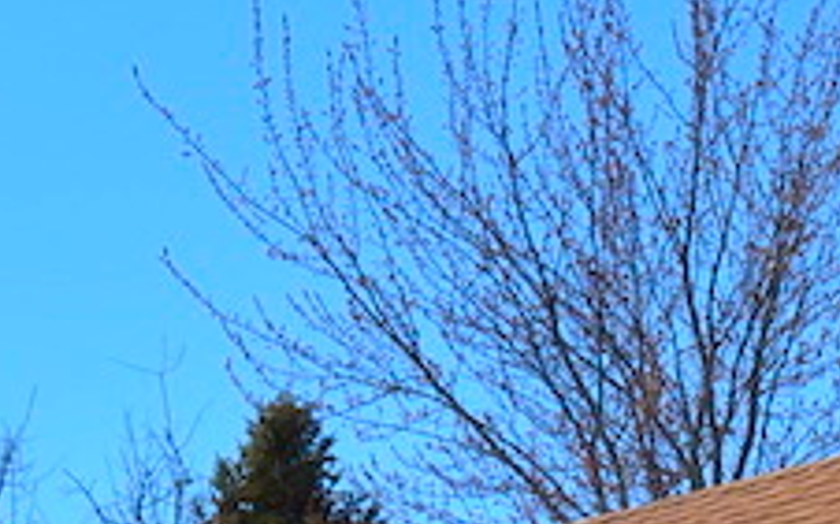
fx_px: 3958
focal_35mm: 173
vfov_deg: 7.1
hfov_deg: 11.7
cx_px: 1171
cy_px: 1271
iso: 100
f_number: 10
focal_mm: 20
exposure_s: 1/500
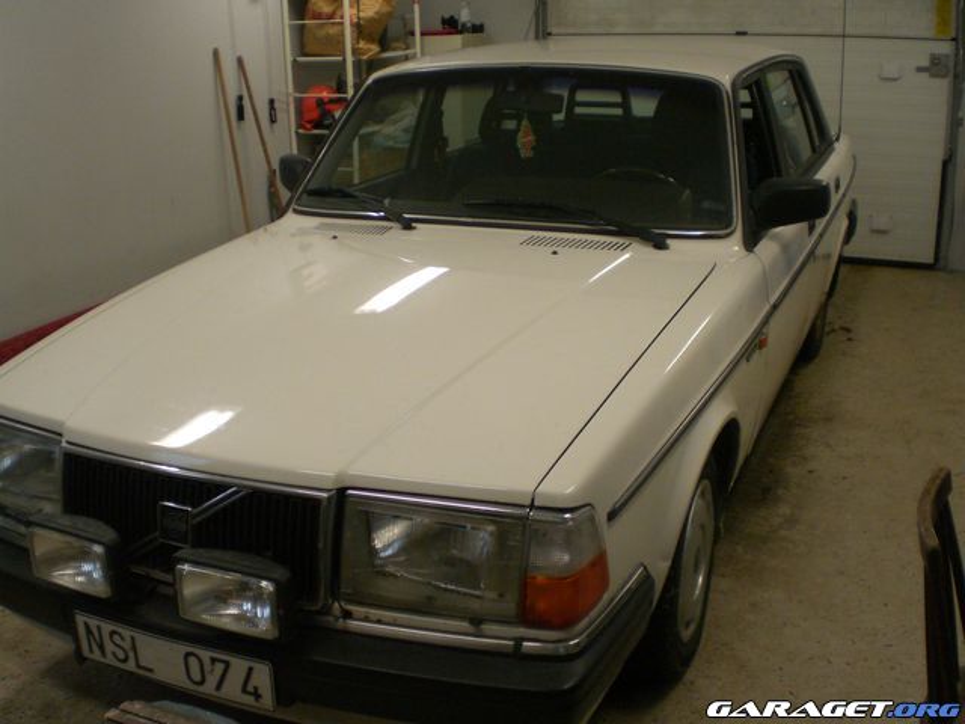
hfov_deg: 49.0
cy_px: 362
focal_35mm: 38
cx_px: 482
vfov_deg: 37.7
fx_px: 1059
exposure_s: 1/100
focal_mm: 6.3
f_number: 3.1
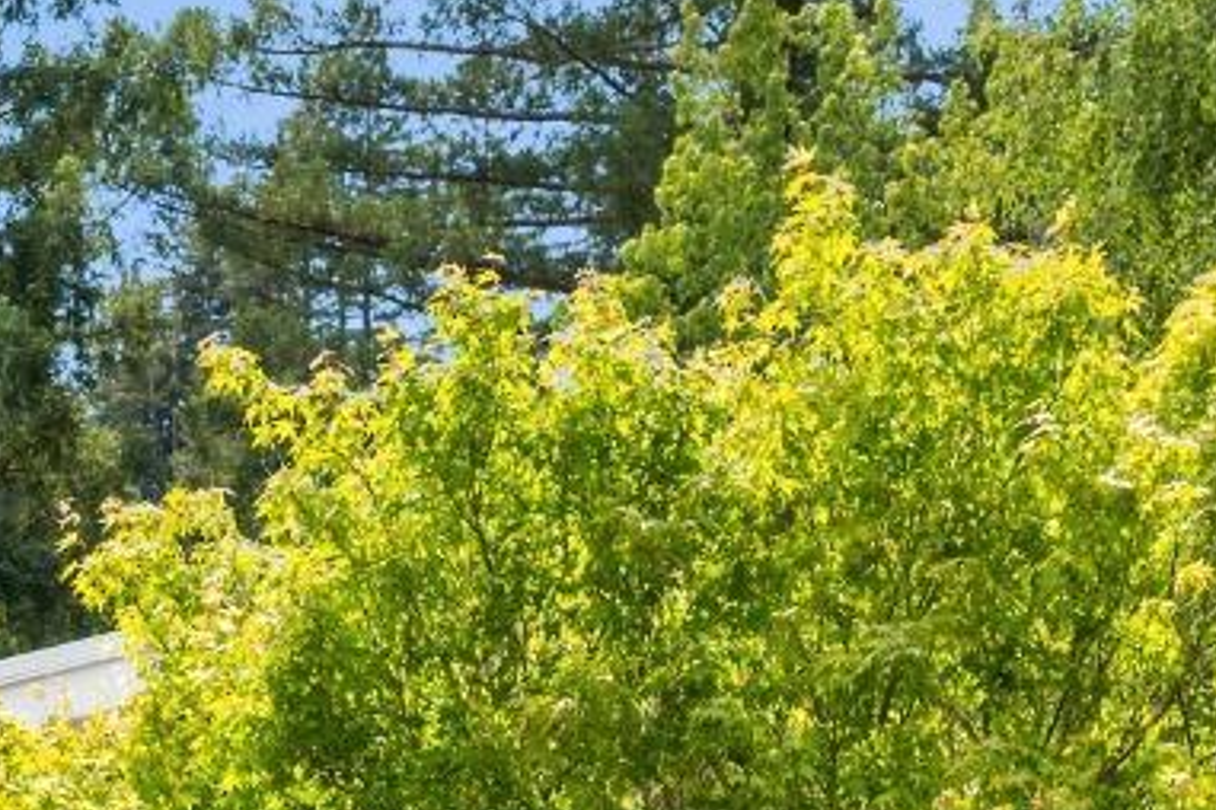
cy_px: 1473
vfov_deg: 10.8
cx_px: -89
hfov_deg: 16.9
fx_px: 3985
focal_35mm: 118
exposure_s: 1/500
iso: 400
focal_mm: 30
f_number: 8
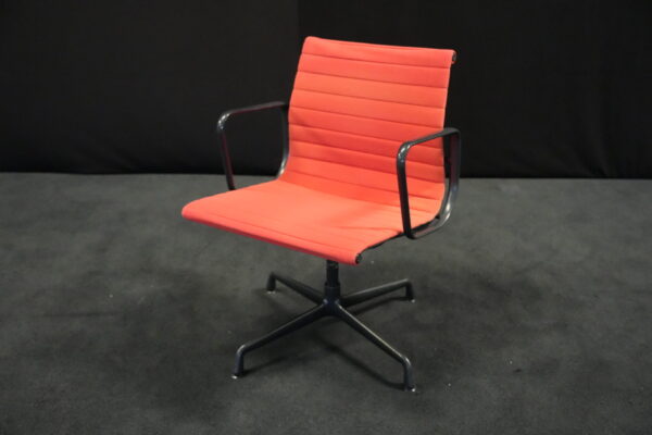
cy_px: 218
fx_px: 652
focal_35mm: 36
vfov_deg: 36.9
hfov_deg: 53.1
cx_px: 326
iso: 12800
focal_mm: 36
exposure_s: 1/60
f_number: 4
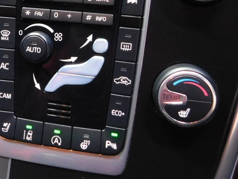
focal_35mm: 57
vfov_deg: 25.1
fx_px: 392
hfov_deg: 32.5
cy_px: 30
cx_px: 36
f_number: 3
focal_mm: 4
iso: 720
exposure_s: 1/8
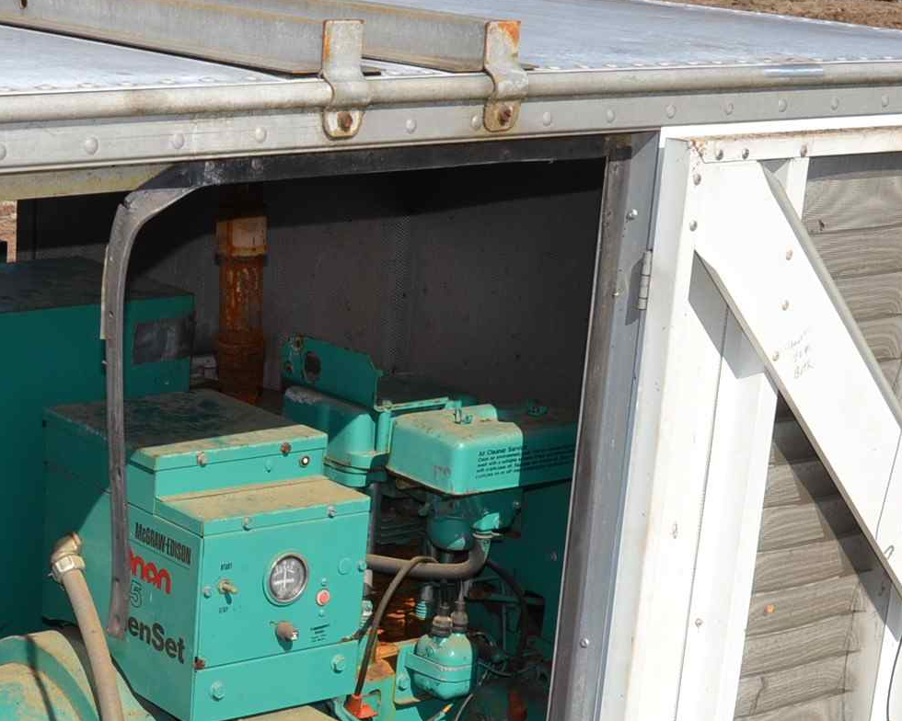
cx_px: 160
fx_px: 2032
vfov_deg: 19.7
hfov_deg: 24.6
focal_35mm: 76
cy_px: 671
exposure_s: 1/200
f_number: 10
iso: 100
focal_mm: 23
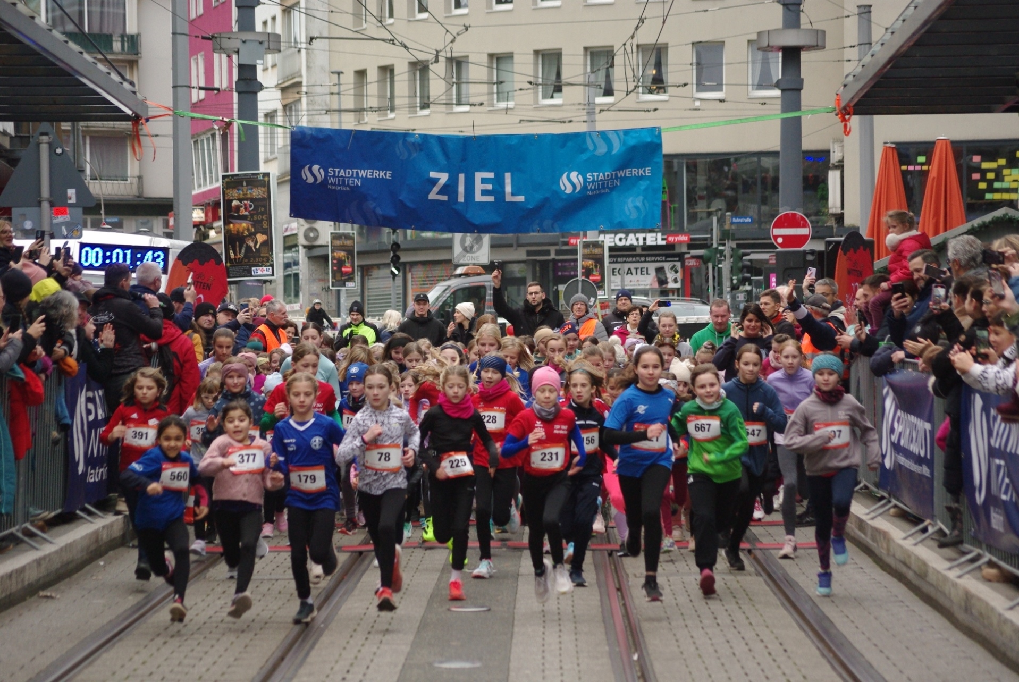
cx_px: 510
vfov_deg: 11.7
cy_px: 341
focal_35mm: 117
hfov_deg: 17.5
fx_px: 3315
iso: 800
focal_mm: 78
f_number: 4
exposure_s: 1/250
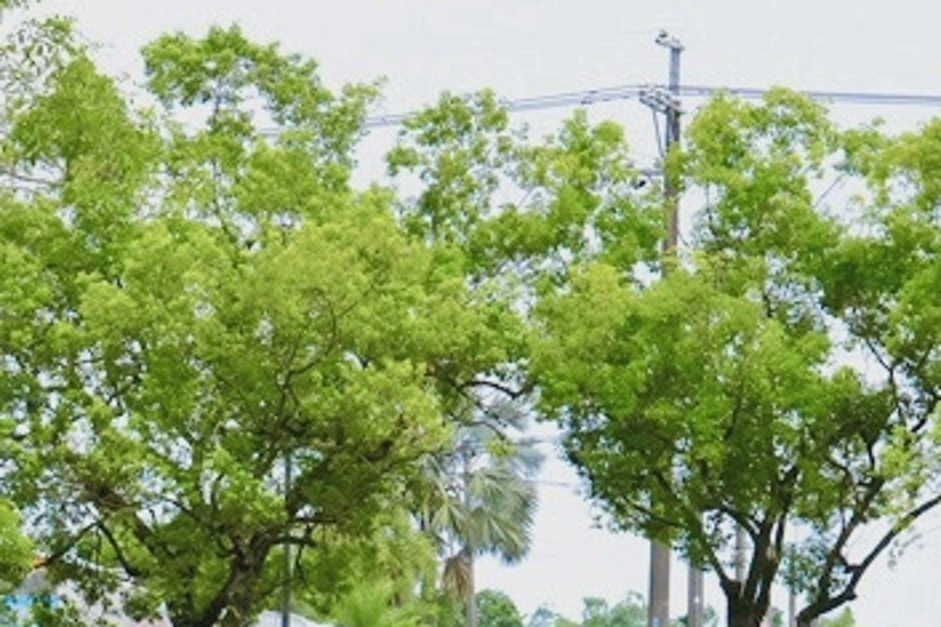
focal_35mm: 212
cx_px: 408
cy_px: 876
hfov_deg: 9.7
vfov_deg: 6.4
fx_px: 5539
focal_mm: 73
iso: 6400
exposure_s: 1/2500
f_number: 9
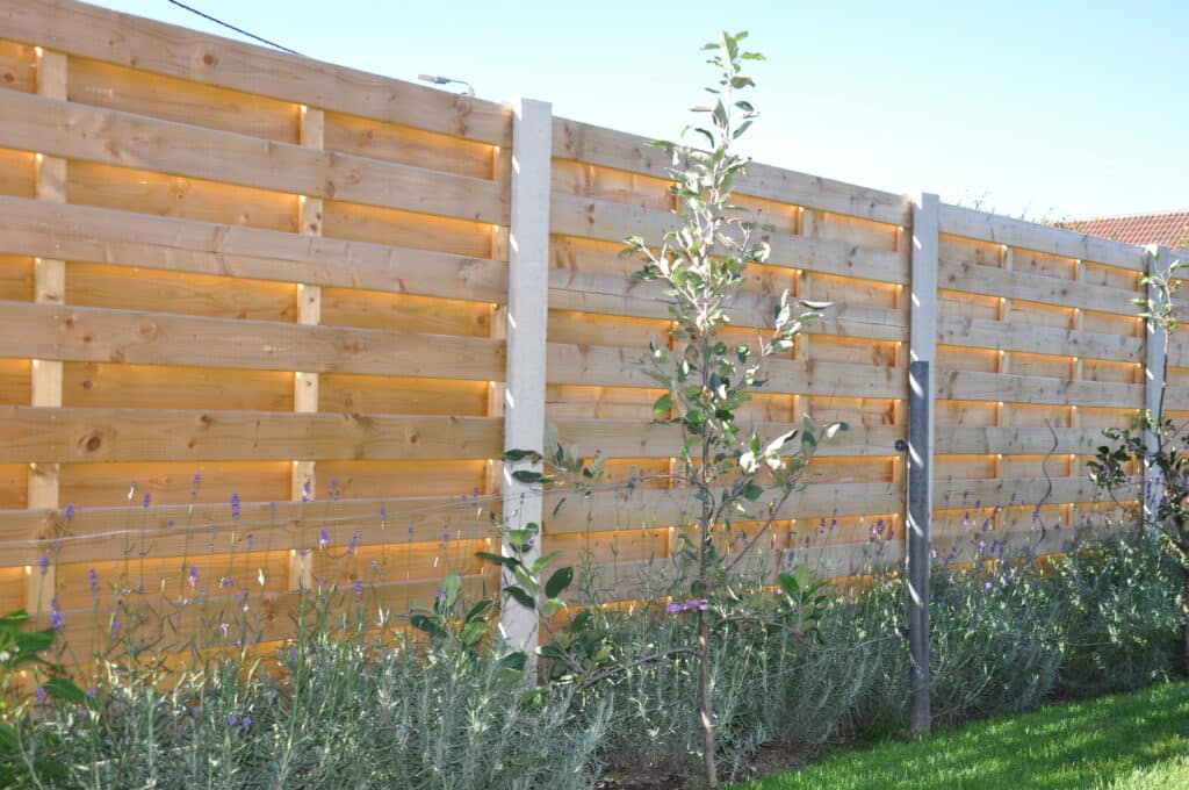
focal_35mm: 48
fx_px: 1583
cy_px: 395
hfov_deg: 41.2
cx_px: 594
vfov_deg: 28.0
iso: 200
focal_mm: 32
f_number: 7.1
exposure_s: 1/200
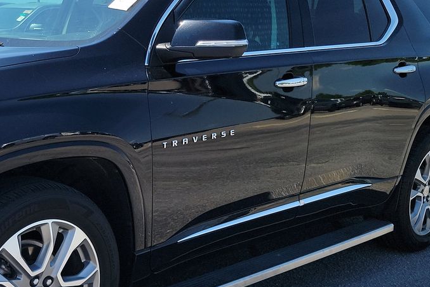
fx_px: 705
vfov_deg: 22.9
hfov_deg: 32.6
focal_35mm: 59
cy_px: 178
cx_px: 60
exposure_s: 1/589
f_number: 1.8
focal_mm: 6.7
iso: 50
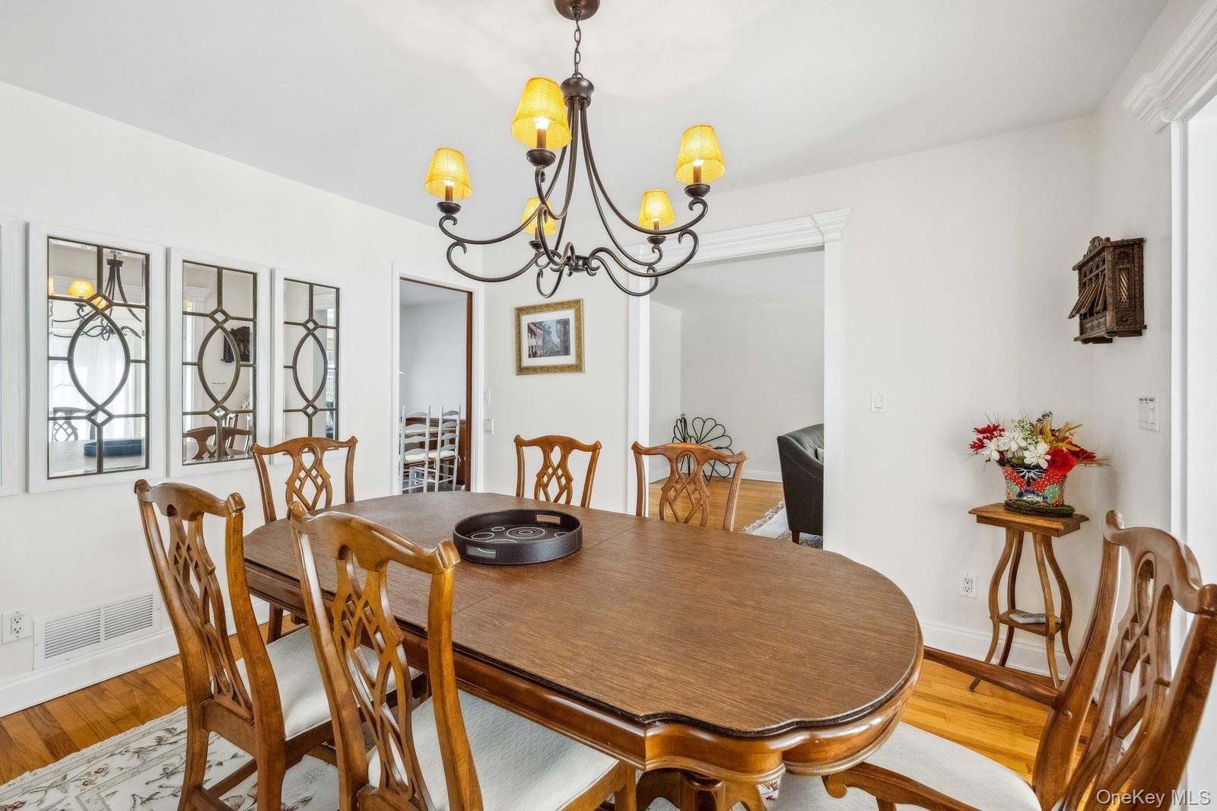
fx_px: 473
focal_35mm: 14
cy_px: 406
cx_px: 608
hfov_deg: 104.3
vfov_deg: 81.2
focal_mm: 14
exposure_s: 1/125
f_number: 8
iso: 8000
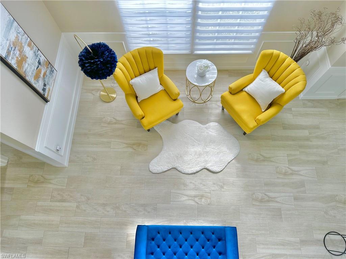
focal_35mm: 24
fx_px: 240
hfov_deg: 71.6
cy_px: 130
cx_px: 173
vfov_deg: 56.8
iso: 64
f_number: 1.78
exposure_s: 1/159
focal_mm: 6.86
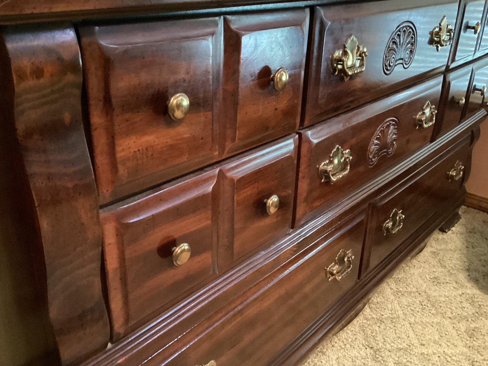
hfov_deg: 53.9
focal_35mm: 34
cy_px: 194
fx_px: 479
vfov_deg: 41.8
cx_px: 231
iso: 800
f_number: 2.4
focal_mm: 3.3
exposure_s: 1/17
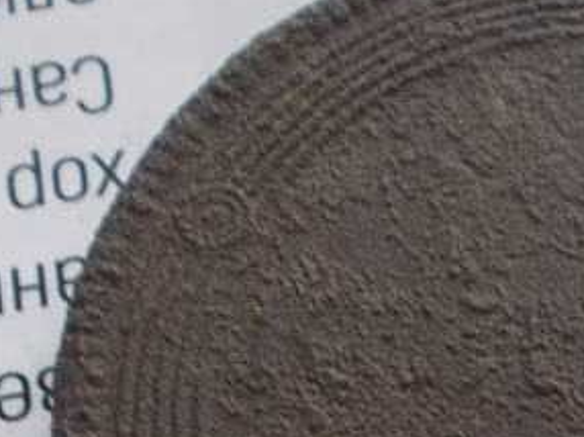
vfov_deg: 13.9
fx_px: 1770
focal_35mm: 105
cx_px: 615
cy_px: 445
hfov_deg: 18.2
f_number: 3.4
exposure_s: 1/20
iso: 200
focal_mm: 5.3
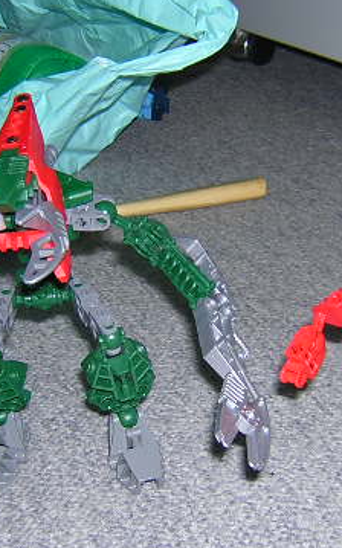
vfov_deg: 30.2
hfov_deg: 19.1
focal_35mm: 68
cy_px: 298
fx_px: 1015
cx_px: 197
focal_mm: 4.7
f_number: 2.6
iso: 100
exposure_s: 1/60.1
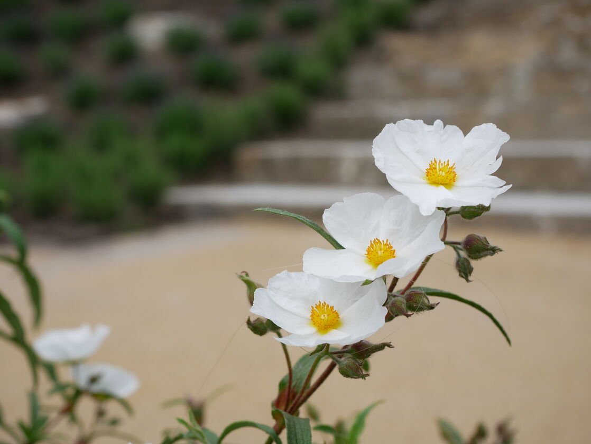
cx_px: 296
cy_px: 222
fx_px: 1025
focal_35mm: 60
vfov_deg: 24.4
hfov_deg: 32.2
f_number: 5
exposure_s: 1/640
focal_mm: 30
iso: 200
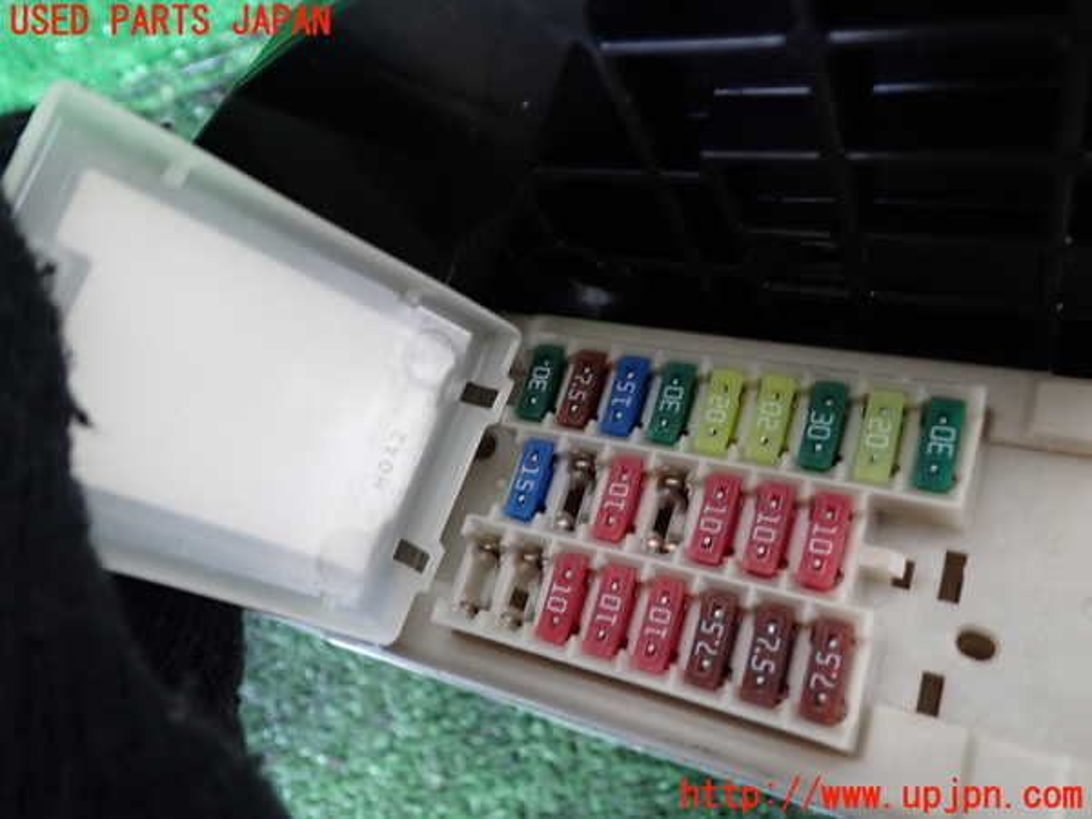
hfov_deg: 60.0
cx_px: 546
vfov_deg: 46.8
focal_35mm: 30
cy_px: 410
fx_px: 946
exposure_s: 1/30
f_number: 2.3
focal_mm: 5.4
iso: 320
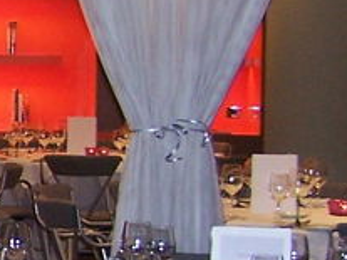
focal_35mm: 220
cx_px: -546
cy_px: 119
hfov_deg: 8.1
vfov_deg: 6.7
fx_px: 2204
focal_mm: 6.3
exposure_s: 1/60
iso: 140
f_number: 2.8
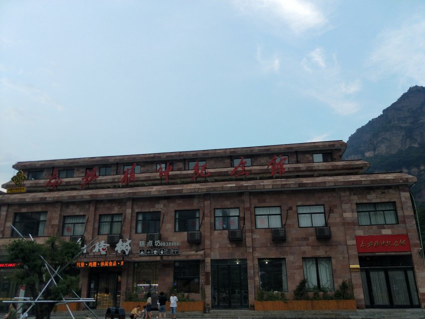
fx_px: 307
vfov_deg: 54.9
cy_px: 160
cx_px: 212
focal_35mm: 25
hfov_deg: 69.4
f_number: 1.7
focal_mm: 4.27
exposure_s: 1/225
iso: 33
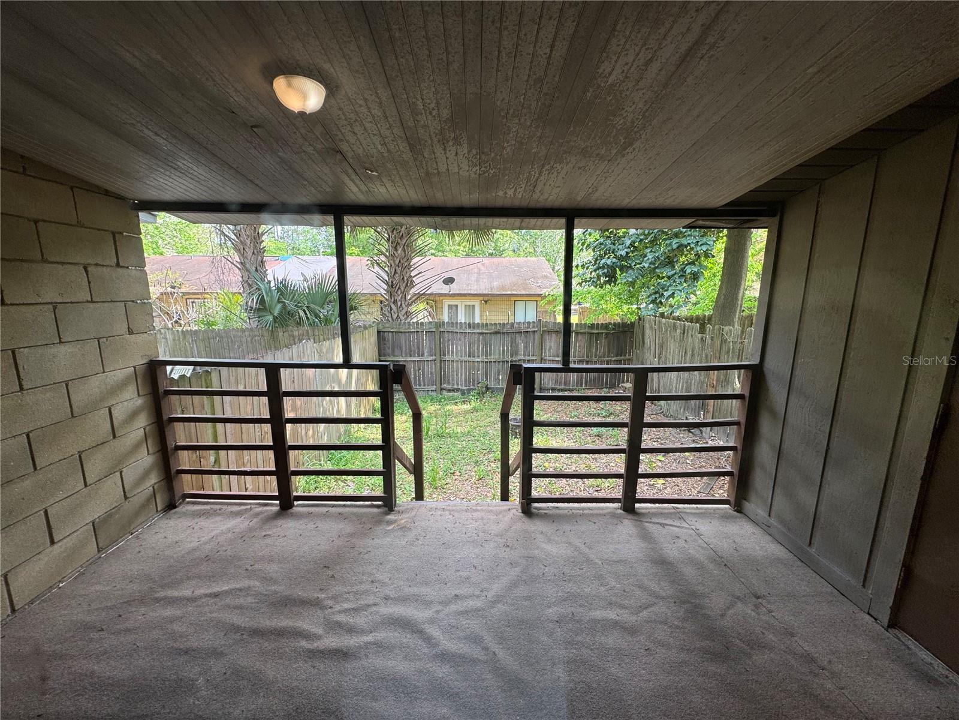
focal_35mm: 14
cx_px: 480
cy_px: 360
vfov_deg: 85.7
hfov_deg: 102.1
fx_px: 388
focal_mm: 2.22
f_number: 2.2
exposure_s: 1/99
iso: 50
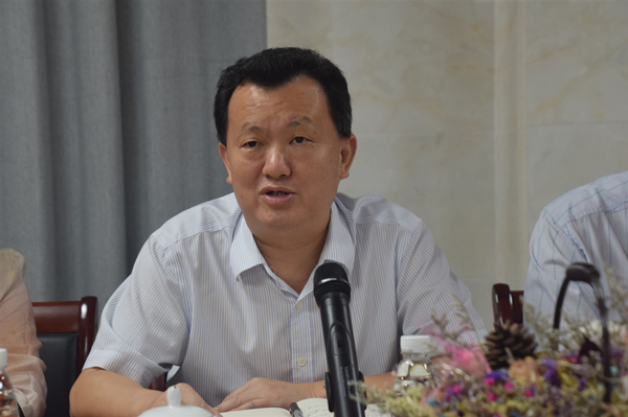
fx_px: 1621
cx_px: 314
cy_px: 208
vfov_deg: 14.7
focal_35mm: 93
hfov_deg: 21.9
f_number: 5
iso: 800
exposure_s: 1/50
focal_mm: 62
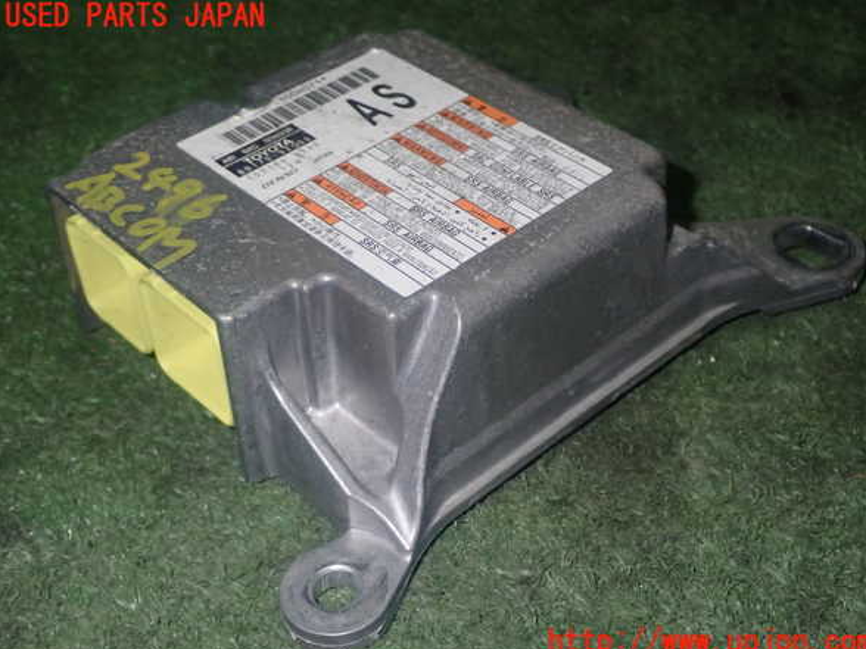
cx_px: 439
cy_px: 330
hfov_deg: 37.5
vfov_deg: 28.6
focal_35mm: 51
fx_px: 1276
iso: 640
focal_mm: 9.01
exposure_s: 1/50
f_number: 9
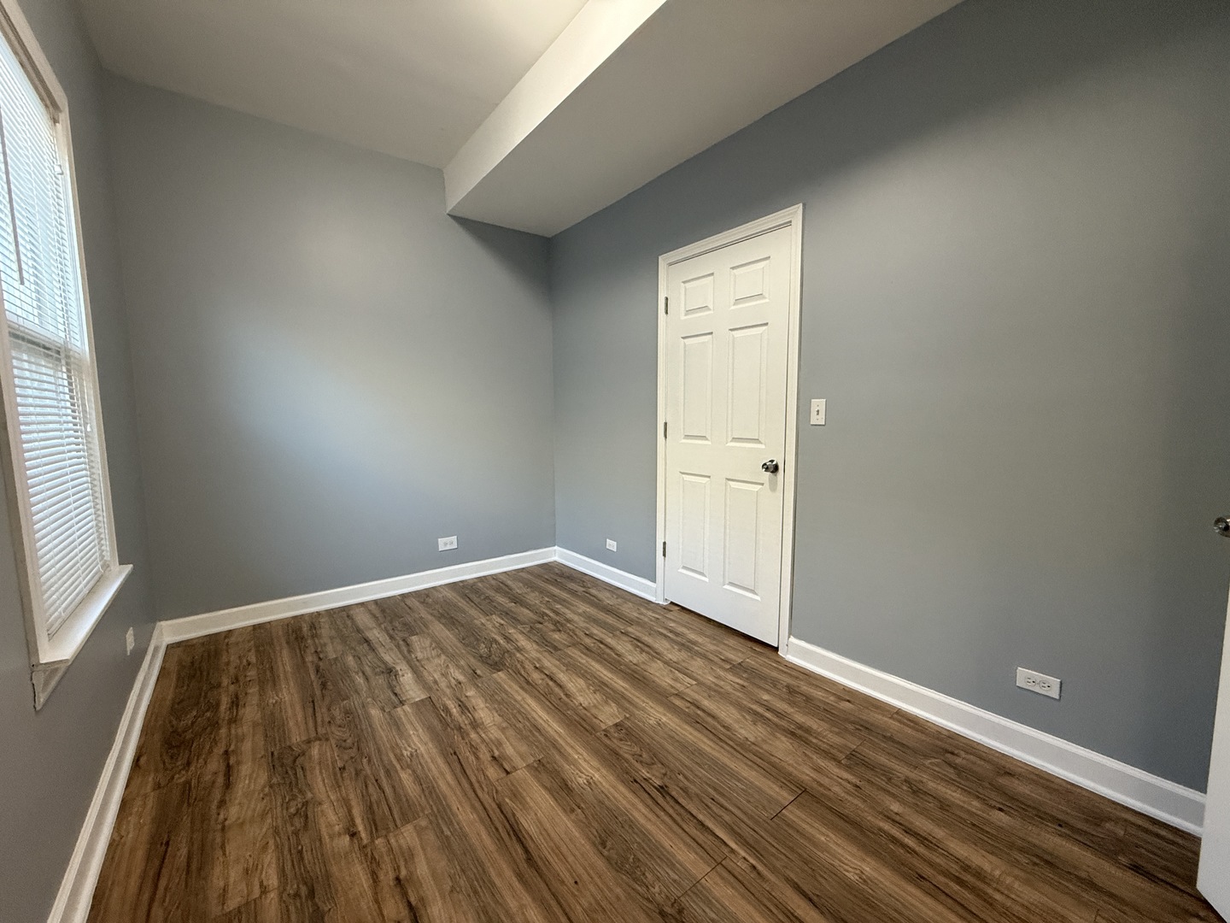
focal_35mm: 14
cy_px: 462
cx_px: 615
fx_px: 497
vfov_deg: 85.7
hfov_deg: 102.1
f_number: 2.2
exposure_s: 1/60
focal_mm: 2.22
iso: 320
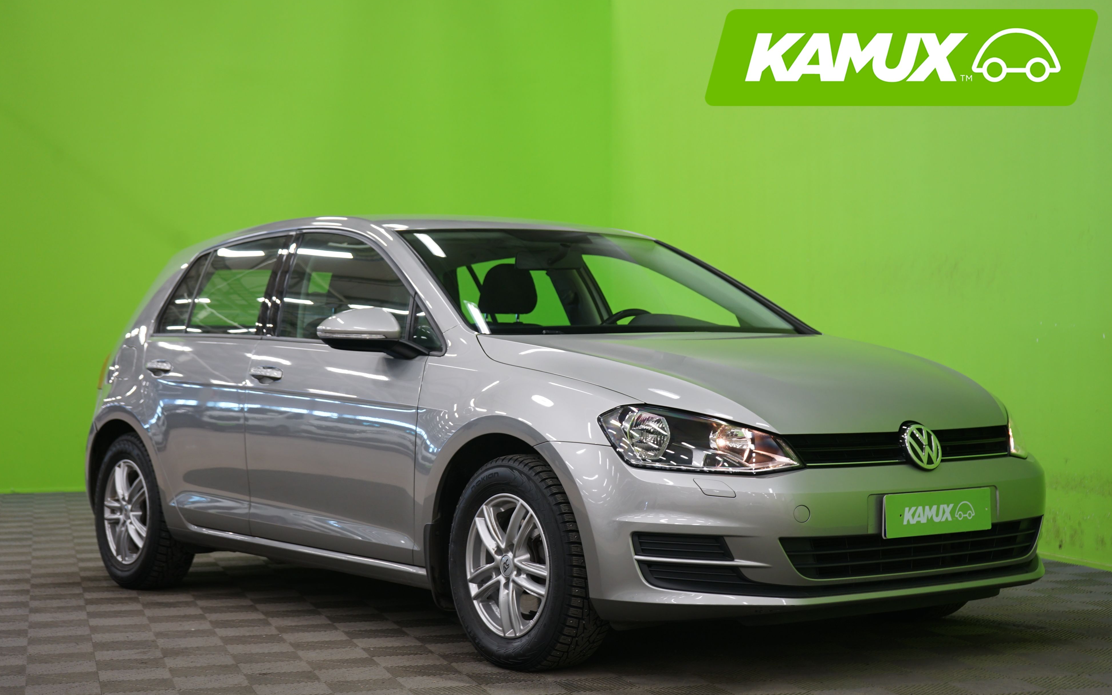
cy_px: 349
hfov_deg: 33.0
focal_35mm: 62
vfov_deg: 21.0
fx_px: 1879
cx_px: 563
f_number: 5
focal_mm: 60
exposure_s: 1/8
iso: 400
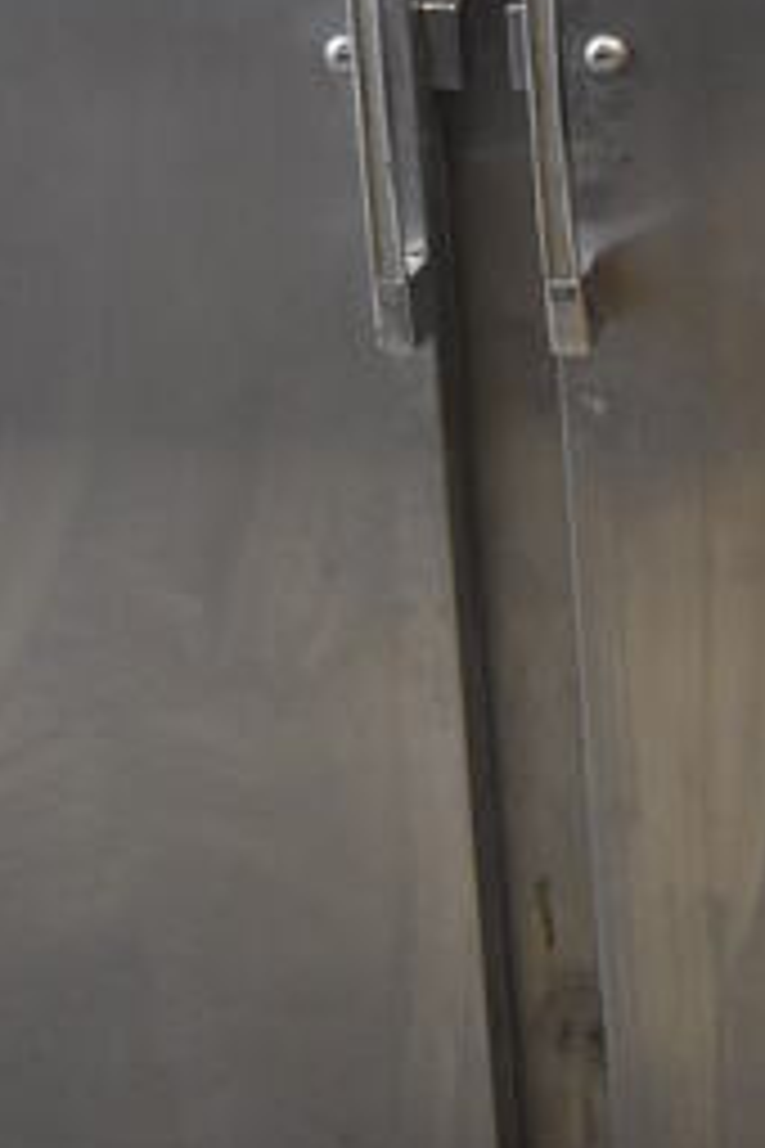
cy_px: -520
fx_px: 3595
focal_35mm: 113
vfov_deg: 16.7
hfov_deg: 12.1
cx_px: 531
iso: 2500
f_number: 3.8
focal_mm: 21
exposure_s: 1/125
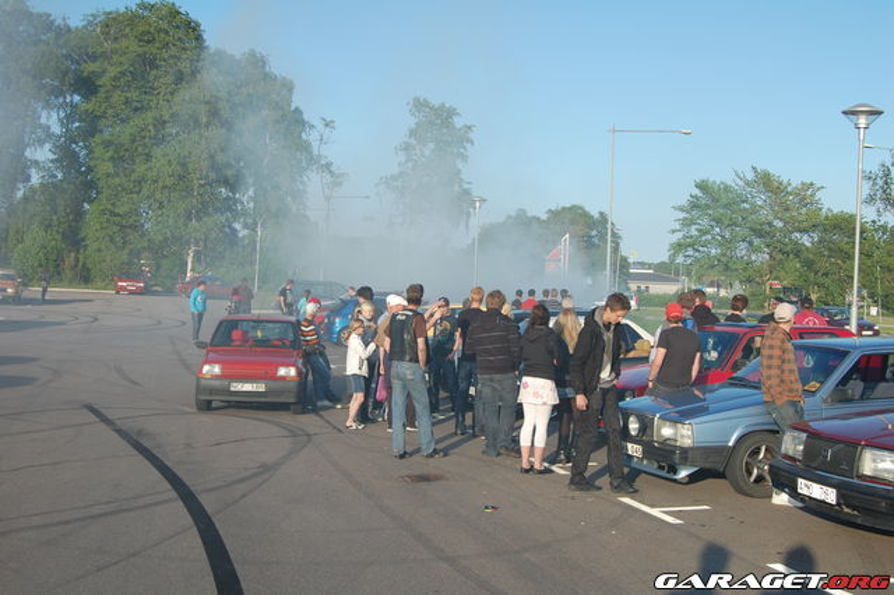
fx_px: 1117
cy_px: 298
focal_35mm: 45
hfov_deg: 43.6
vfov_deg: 29.8
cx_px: 447
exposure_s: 1/250
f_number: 9
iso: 200
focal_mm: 30
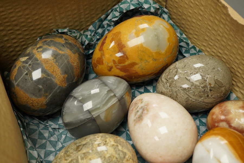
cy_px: 82
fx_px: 305
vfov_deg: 29.9
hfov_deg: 43.6
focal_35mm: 45
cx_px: 122
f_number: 10
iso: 1250
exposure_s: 1/125
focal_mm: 30
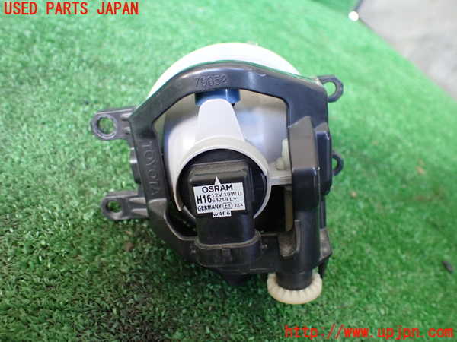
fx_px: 396
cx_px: 228
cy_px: 171
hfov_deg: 60.0
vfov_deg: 46.8
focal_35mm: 30
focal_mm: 5.4
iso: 800
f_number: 2.3
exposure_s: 1/80
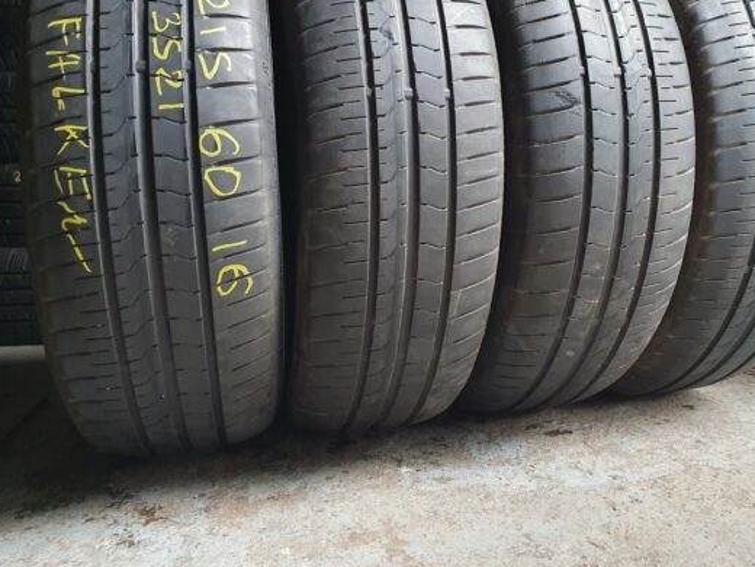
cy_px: 243
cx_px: 414
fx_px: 654
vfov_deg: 46.7
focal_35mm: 30
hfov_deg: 59.8
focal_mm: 4.32
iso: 320
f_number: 2.4
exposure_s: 1/40
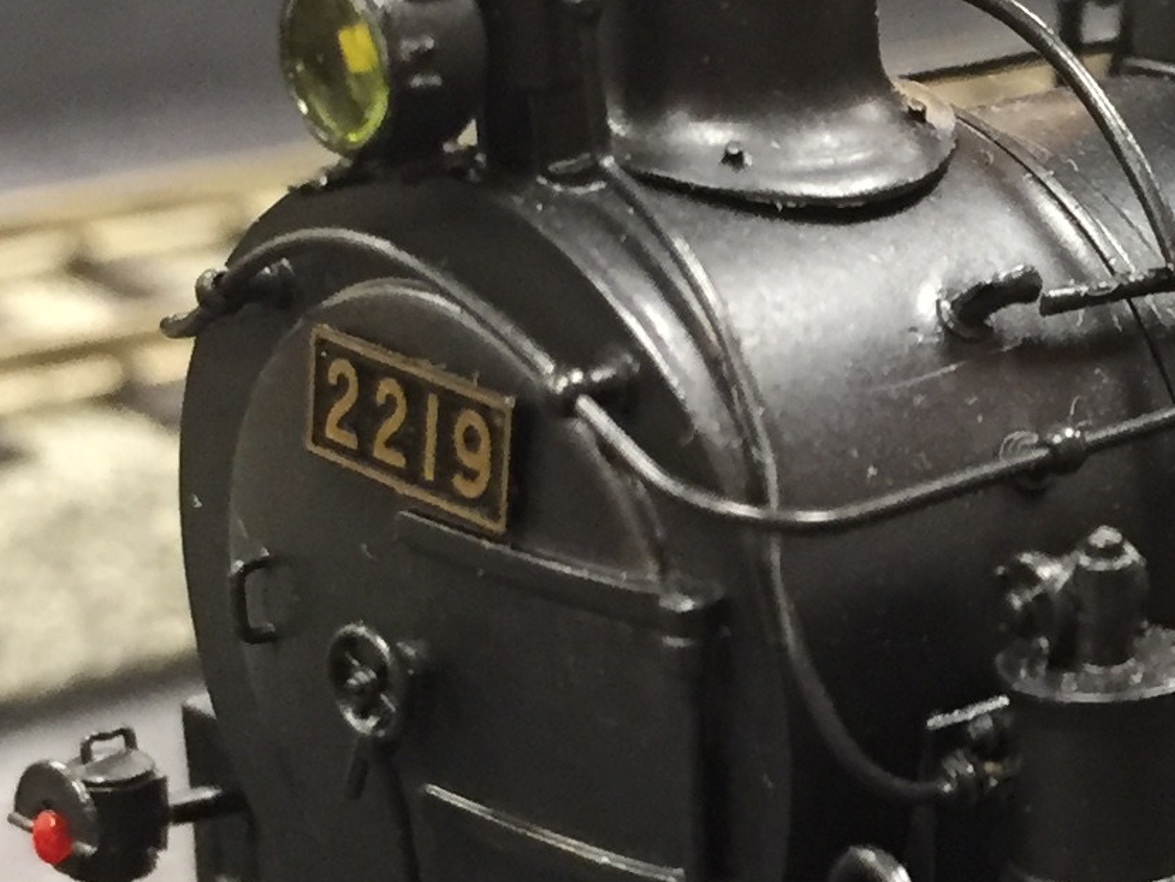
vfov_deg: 12.9
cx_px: 1488
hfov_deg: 16.4
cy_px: 709
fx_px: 3871
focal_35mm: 114
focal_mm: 4.15
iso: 125
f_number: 2.2
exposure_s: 1/30
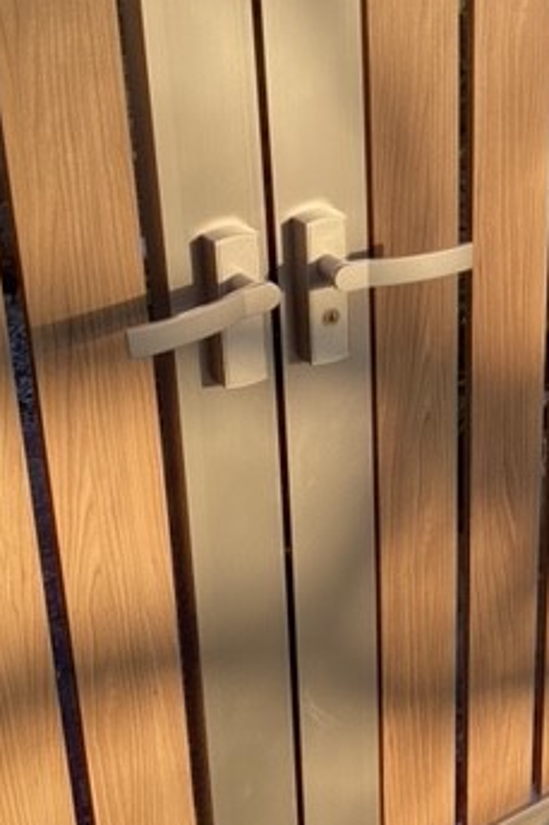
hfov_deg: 21.7
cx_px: 568
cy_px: 362
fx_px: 1374
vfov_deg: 33.4
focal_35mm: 60
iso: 25
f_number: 2.4
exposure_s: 1/344
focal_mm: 3.3
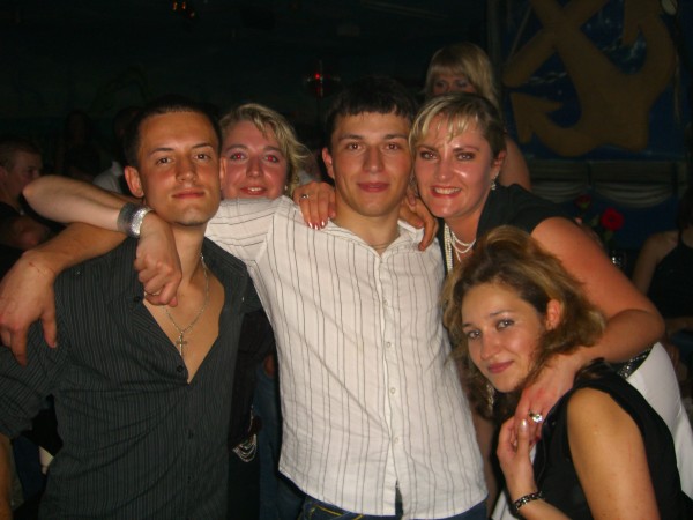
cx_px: 346
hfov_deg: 49.0
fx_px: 761
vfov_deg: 37.7
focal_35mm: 38
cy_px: 260
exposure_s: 1/60
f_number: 2.8
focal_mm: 7.9
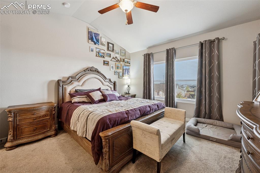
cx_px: 130
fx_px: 108
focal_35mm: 15
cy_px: 86
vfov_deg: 77.3
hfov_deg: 100.4
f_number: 11
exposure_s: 1/8
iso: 800
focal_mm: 15
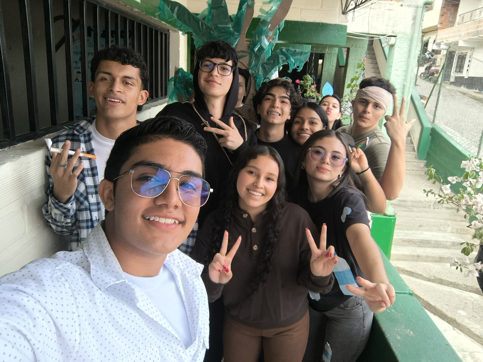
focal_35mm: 24
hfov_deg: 71.6
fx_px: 335
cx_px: 242
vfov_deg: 56.8
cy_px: 181
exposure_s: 1/269
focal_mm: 3.26
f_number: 2.45
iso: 50
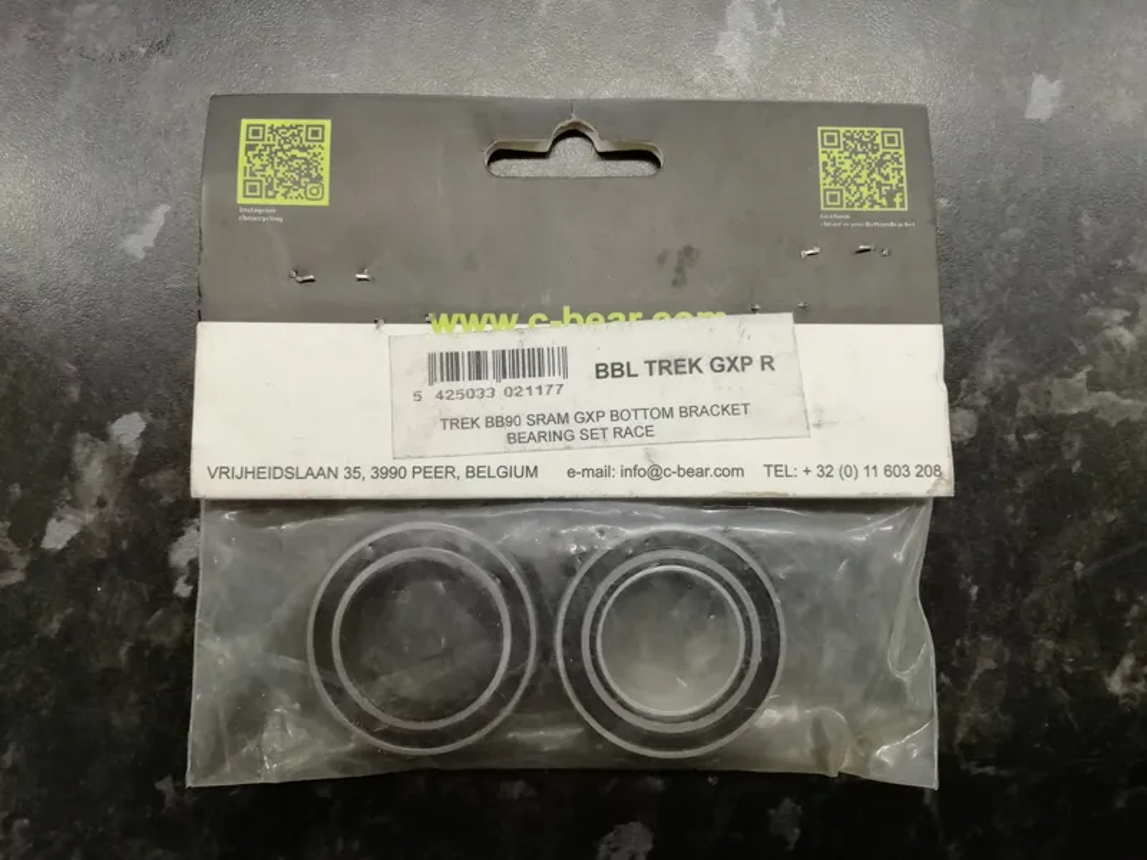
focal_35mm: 26
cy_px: 430
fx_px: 862
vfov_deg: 53.1
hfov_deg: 67.3
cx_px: 574
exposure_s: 1/33.3
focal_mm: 3.21
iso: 160
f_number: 2.2
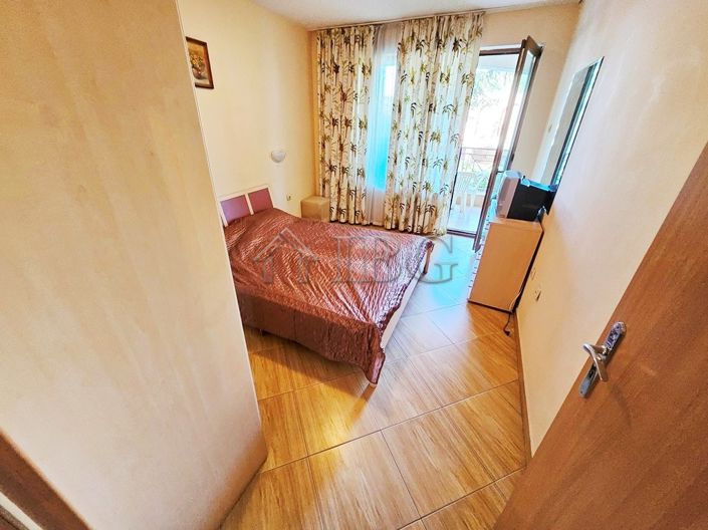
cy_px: 265
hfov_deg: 106.2
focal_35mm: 13
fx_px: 266
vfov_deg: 89.9
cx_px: 354
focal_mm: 1.7
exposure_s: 1/50
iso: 400
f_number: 2.2
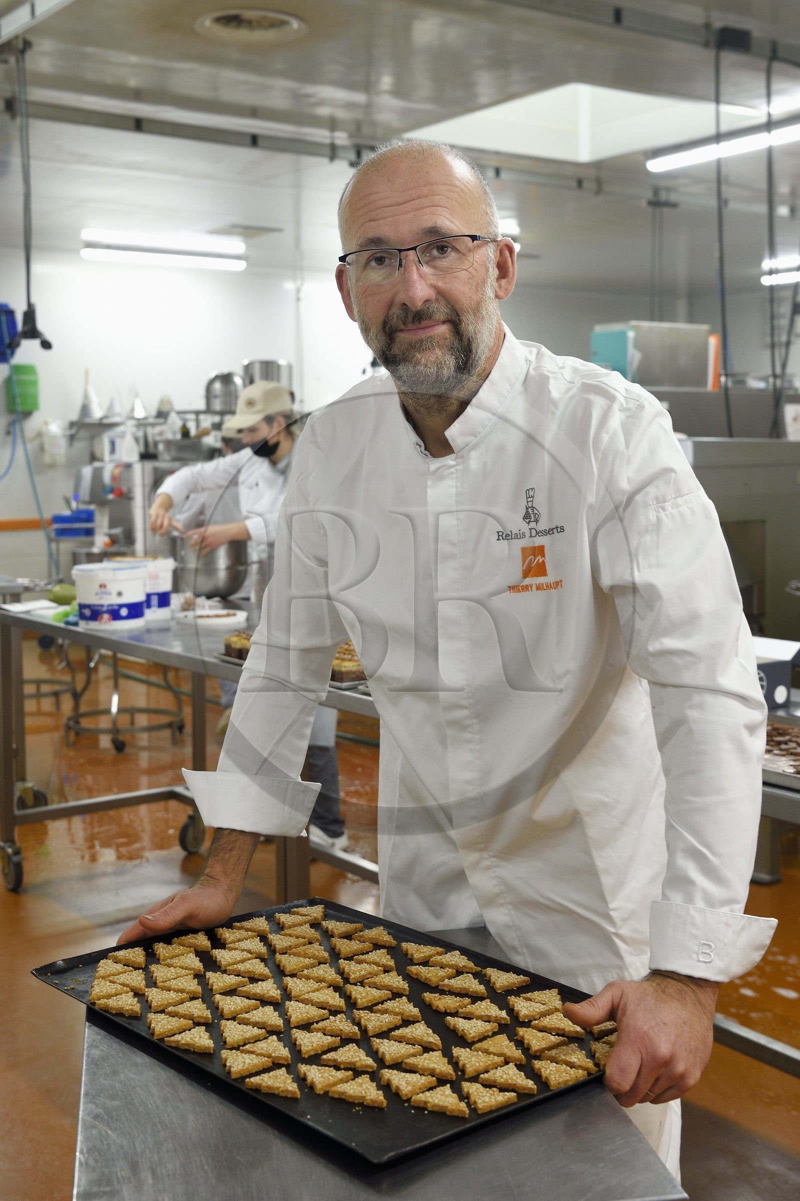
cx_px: 400
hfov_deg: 33.4
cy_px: 600
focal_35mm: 40
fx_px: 1334
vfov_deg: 48.5
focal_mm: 40
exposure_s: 1/40
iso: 800
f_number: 6.3
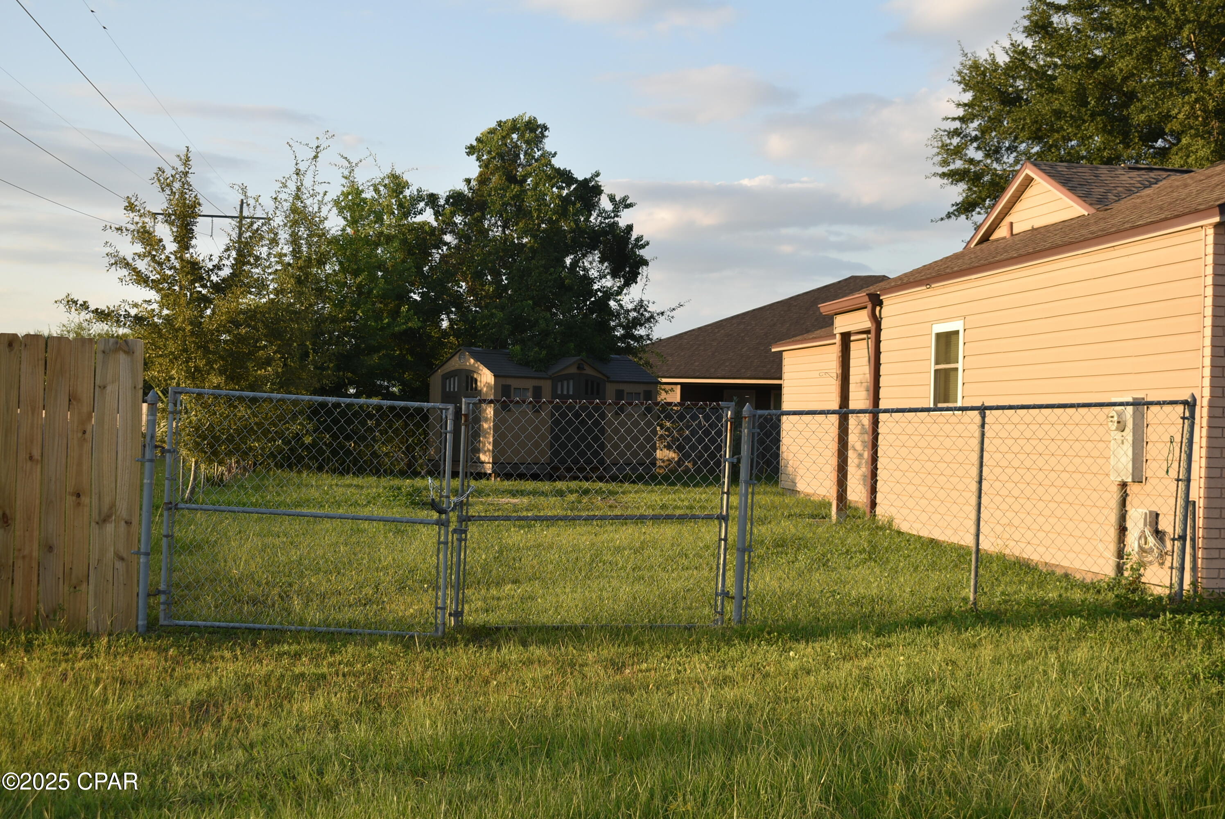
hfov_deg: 41.1
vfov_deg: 28.1
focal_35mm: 48
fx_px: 1635
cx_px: 612
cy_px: 410
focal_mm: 32
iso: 100
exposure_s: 1/125
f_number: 5.6
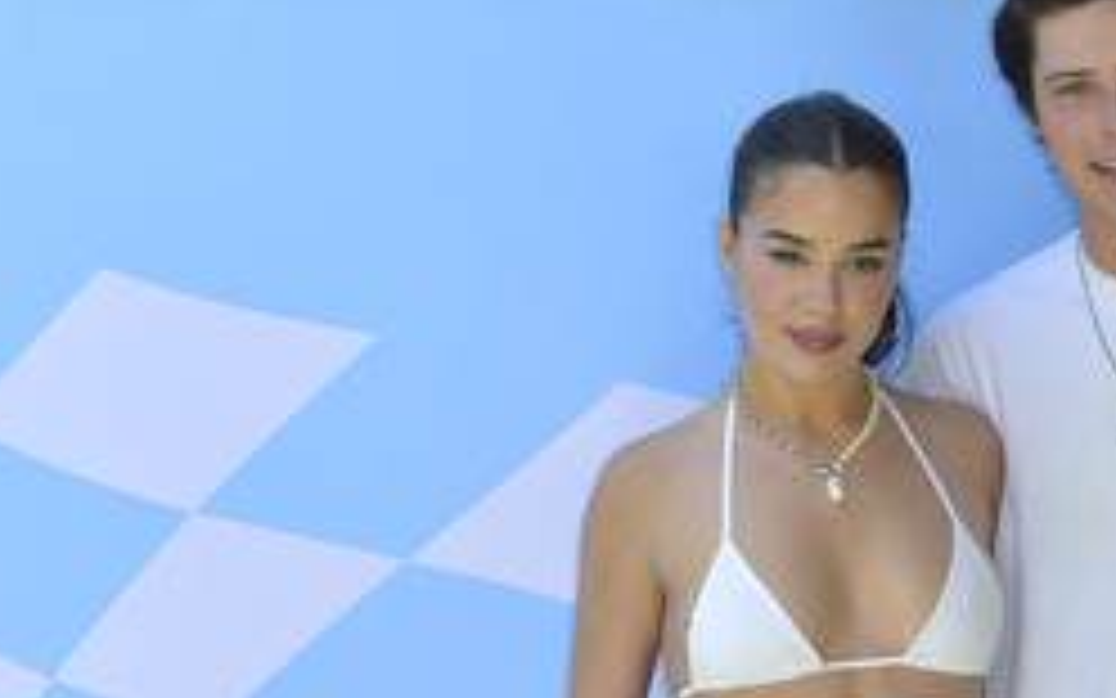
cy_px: 441
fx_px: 4045
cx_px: 724
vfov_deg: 9.9
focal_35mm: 133
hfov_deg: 15.7
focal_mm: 72
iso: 250
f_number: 6.3
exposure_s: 1/250
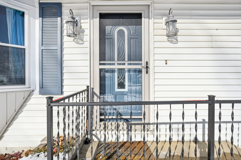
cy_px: 80
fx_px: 120
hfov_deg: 90.0
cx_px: 120
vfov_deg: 67.3
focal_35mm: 18
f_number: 4
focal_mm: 18
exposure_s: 1/6000
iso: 400
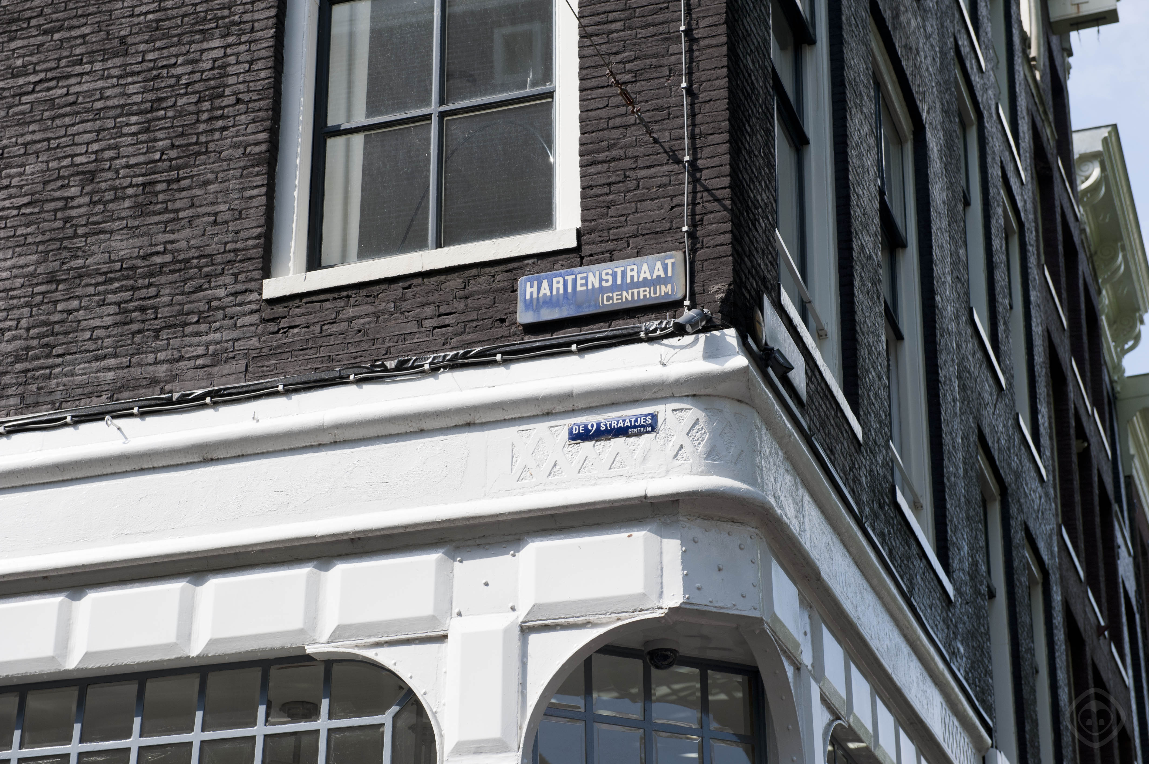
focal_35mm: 70
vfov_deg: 19.4
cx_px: 574
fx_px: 2233
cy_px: 382
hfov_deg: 28.9
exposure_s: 1/640
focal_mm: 70
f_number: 8
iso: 400
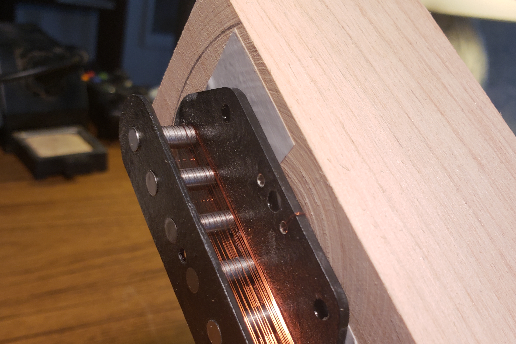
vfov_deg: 35.3
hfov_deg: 51.9
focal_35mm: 37
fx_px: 530
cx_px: 257
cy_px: 248
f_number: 2.4
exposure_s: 1/60
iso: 100
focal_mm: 4.3
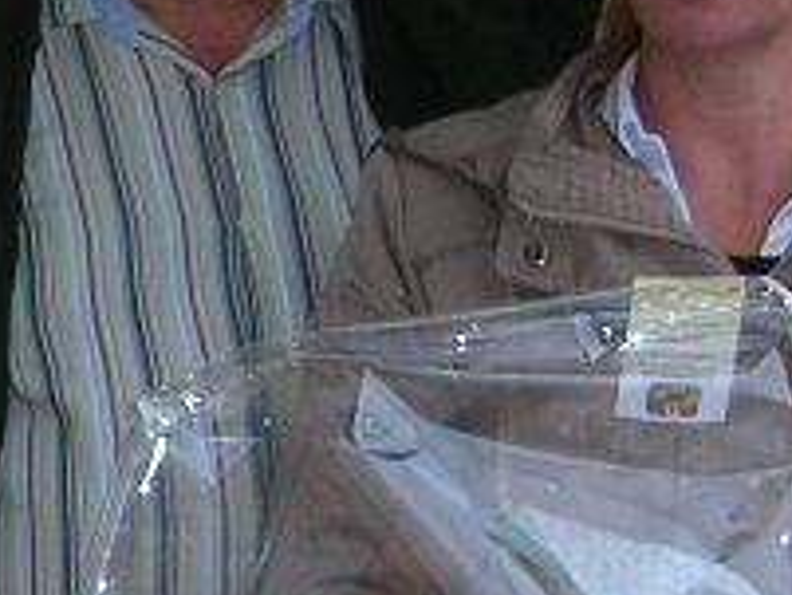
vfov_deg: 8.3
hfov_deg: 10.7
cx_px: -370
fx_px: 4075
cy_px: 504
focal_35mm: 178
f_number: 2.8
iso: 50
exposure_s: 1/30
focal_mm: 5.8
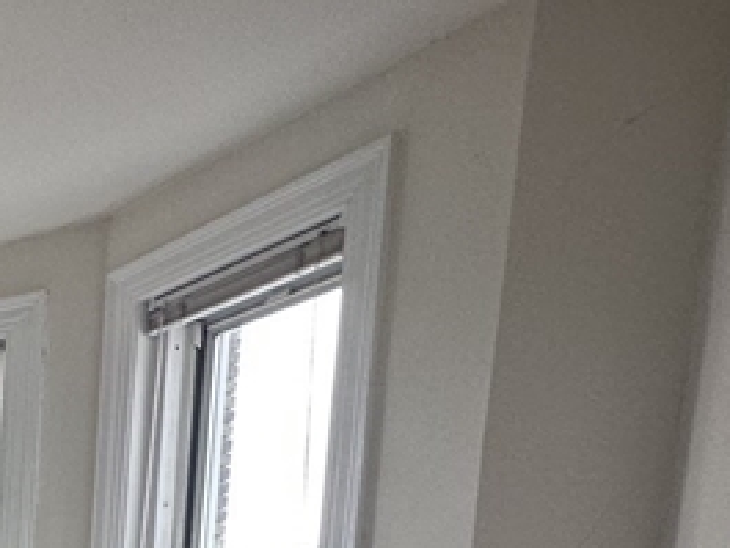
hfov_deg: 22.0
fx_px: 1139
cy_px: 873
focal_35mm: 54
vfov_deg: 21.5
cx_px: -578
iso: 125
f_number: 2.2
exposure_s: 1/120
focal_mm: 2.22
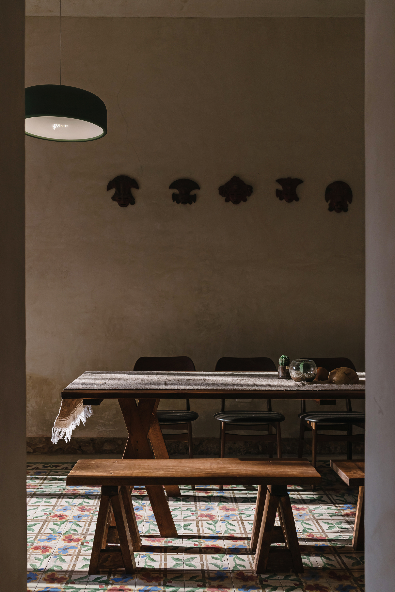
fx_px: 576
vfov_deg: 54.4
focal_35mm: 35
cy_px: 296
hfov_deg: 37.9
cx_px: 198
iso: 320
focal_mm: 35
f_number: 3.5
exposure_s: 1/640
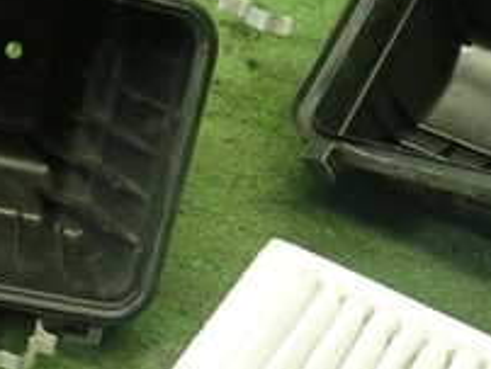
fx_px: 1264
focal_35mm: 89
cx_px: 209
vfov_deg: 16.6
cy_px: 235
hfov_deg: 22.0
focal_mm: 5.5
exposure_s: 1/125
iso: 640
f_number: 2.3
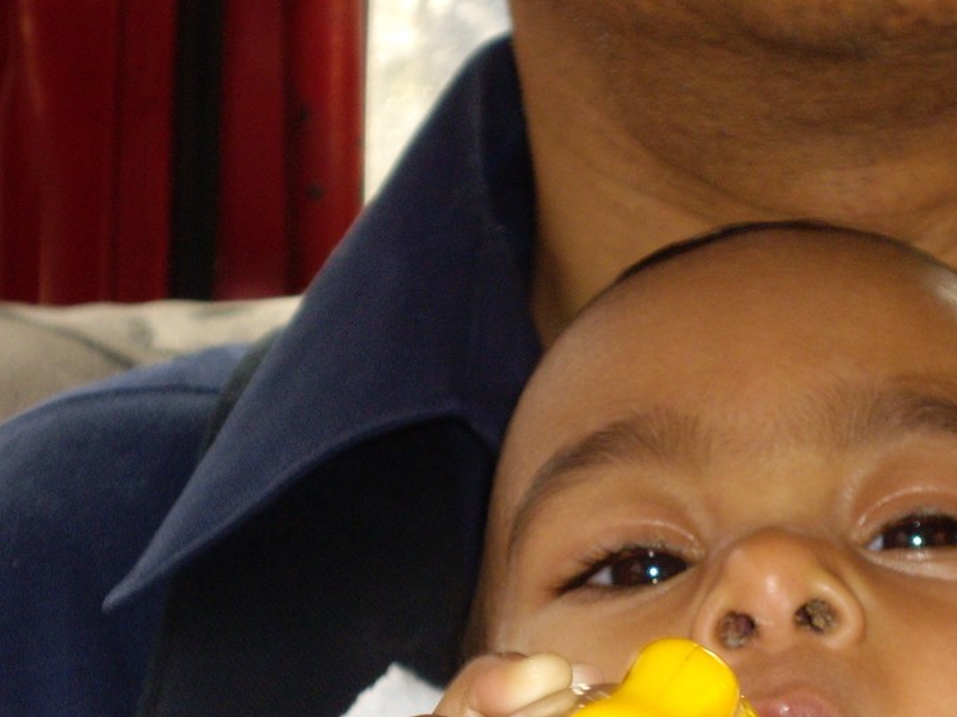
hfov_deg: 11.7
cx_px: 681
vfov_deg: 8.8
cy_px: 497
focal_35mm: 169
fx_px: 4671
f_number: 5.2
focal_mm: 18.6
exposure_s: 1/125
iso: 200
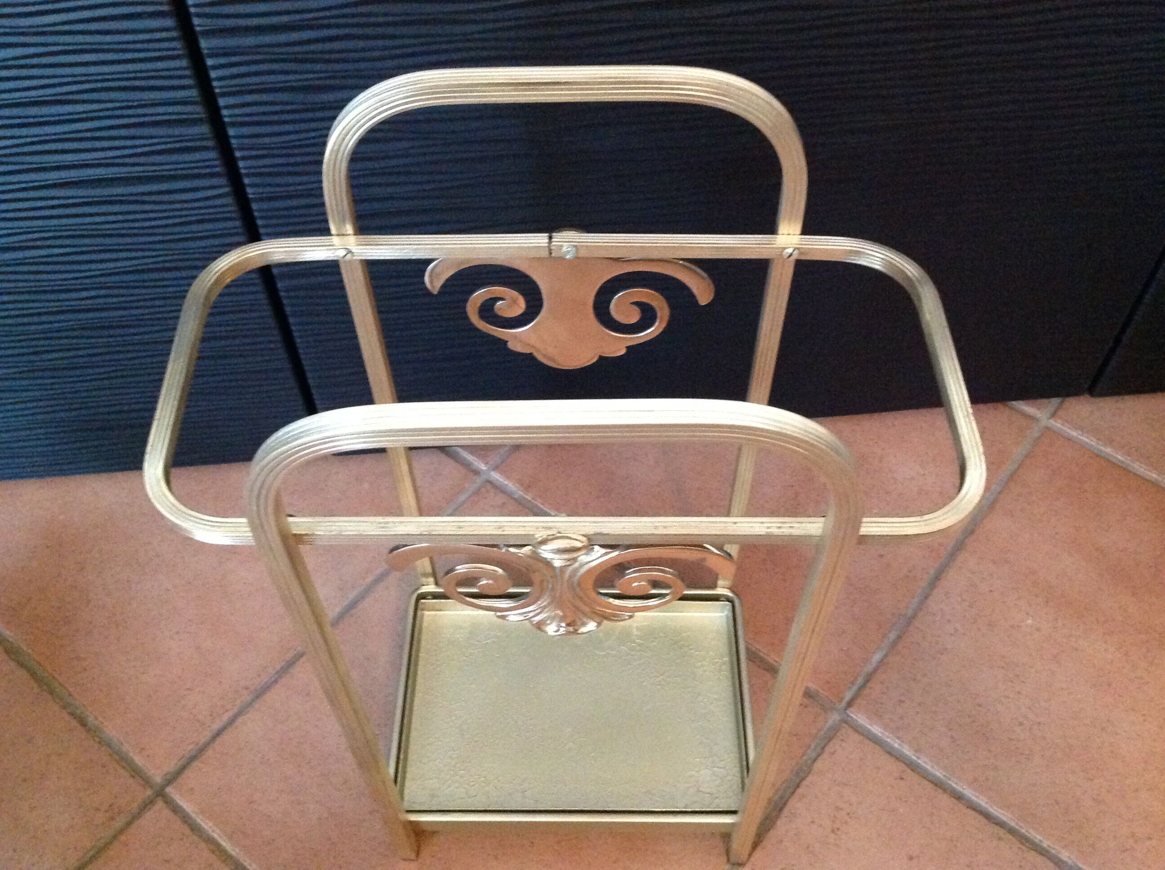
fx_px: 1176
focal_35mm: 35
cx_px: 582
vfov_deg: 40.6
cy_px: 435
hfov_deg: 52.7
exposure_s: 1/15
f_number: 2.4
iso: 800
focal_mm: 4.28
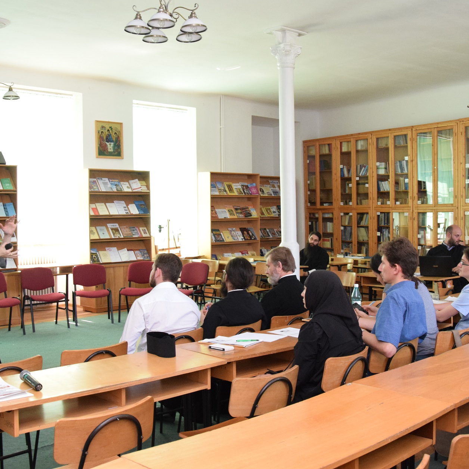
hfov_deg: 39.3
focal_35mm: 43
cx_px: 272
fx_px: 654
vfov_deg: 39.4
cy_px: 222
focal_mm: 21
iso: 2500
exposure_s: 1/100
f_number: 5.6
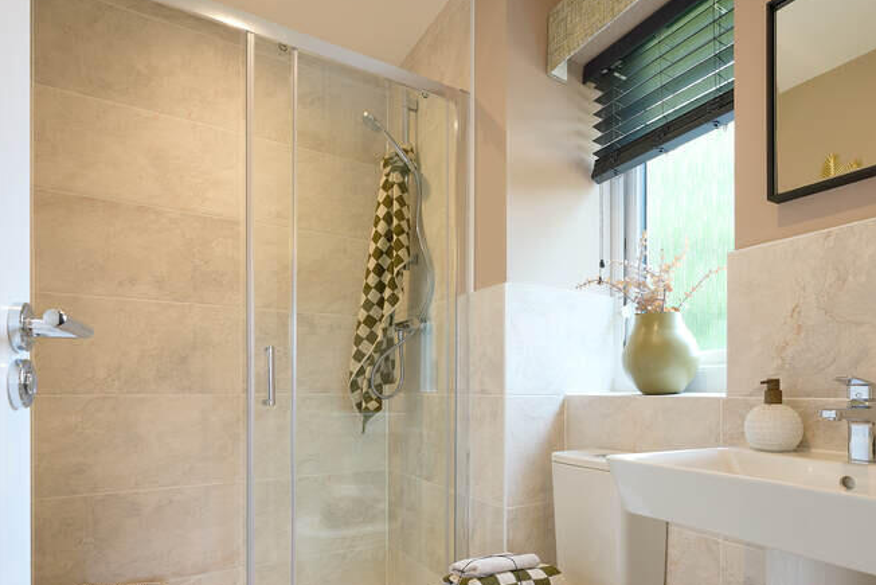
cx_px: 545
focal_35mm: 22
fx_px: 535
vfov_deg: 56.2
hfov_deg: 77.2
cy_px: 385
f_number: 10
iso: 100
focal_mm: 14
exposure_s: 1/3
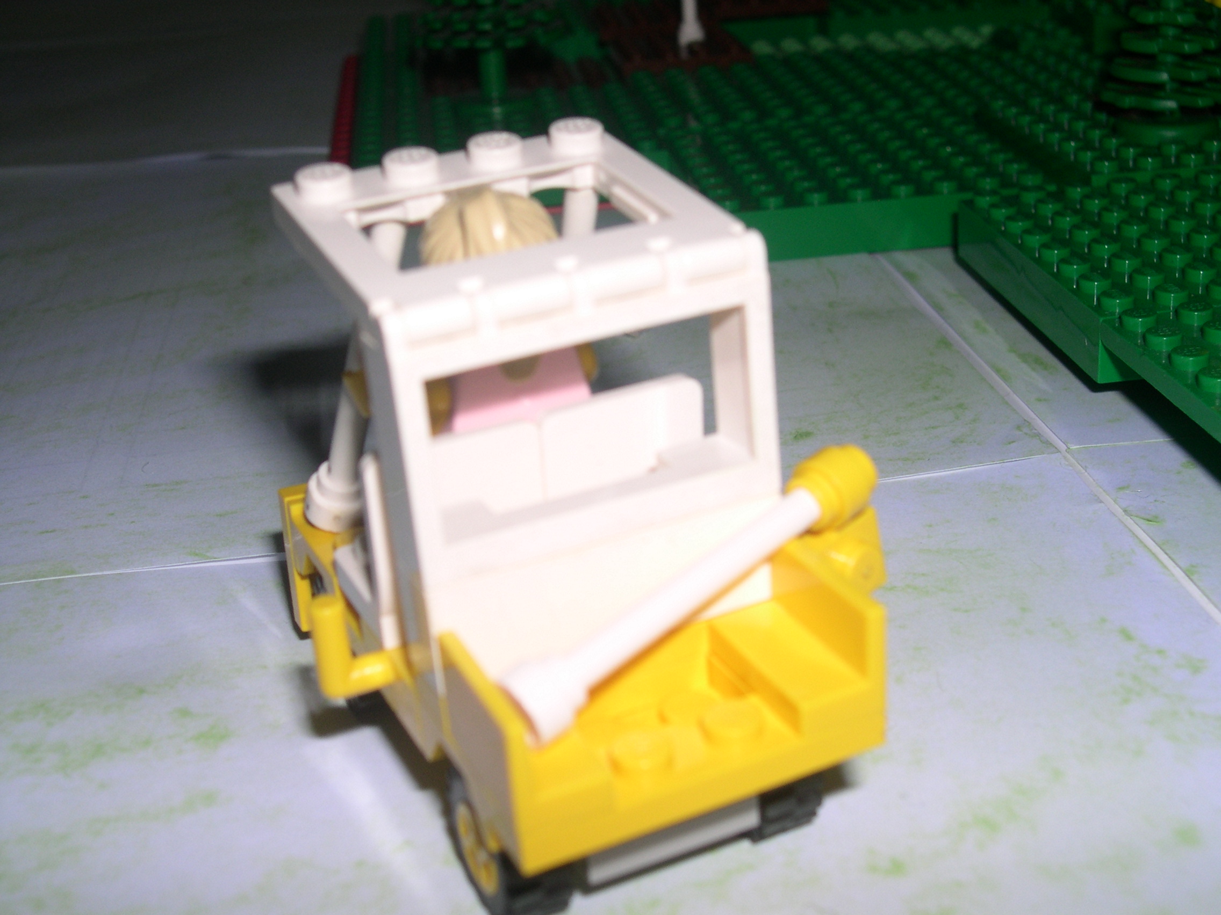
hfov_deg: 40.4
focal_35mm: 47
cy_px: 458
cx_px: 610
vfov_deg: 30.9
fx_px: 1658
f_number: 8.4
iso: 100
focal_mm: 10.1
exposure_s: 1/60
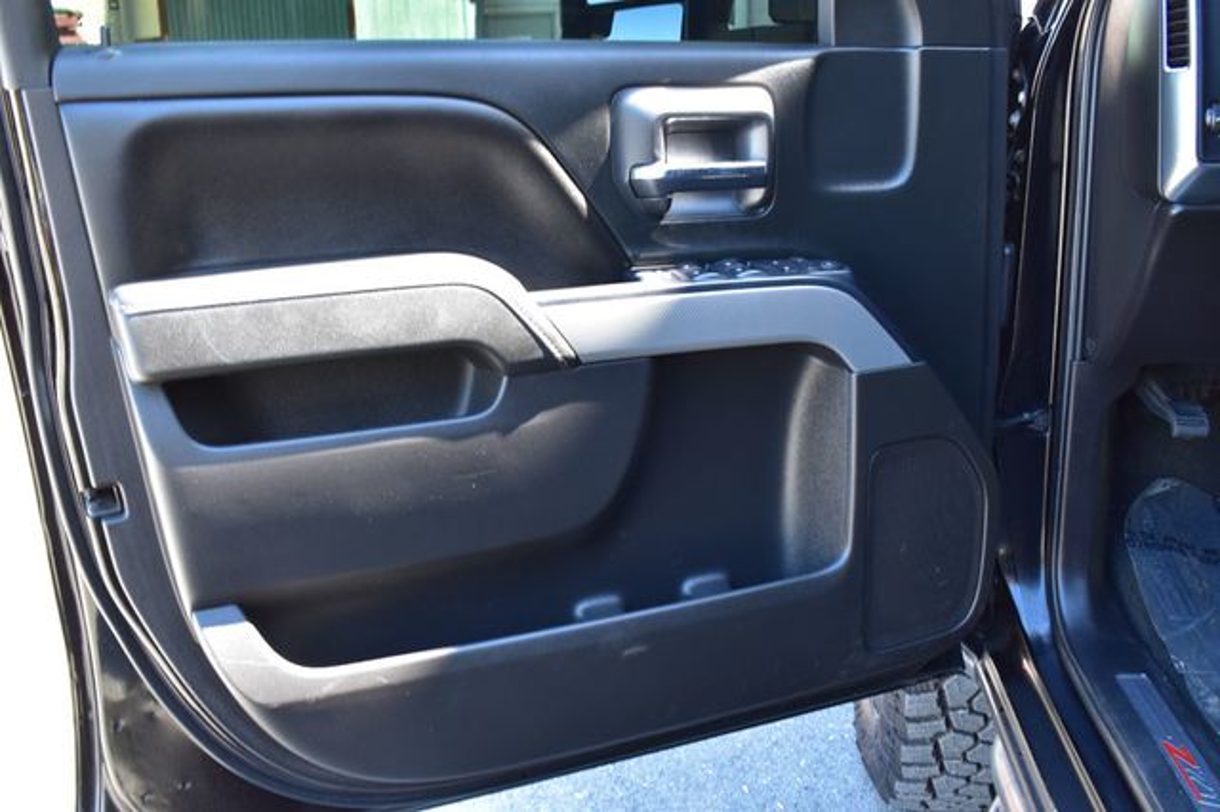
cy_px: 406
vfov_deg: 39.9
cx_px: 610
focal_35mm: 33
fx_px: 1118
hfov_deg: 57.2
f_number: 7.1
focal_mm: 22
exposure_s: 1/40
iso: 400
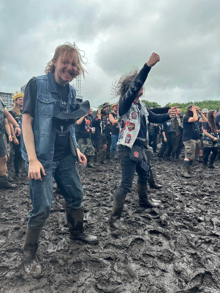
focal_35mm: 24
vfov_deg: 71.6
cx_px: 110
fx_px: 203
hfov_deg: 56.8
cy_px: 146
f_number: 1.78
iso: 80
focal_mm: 6.86
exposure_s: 1/935
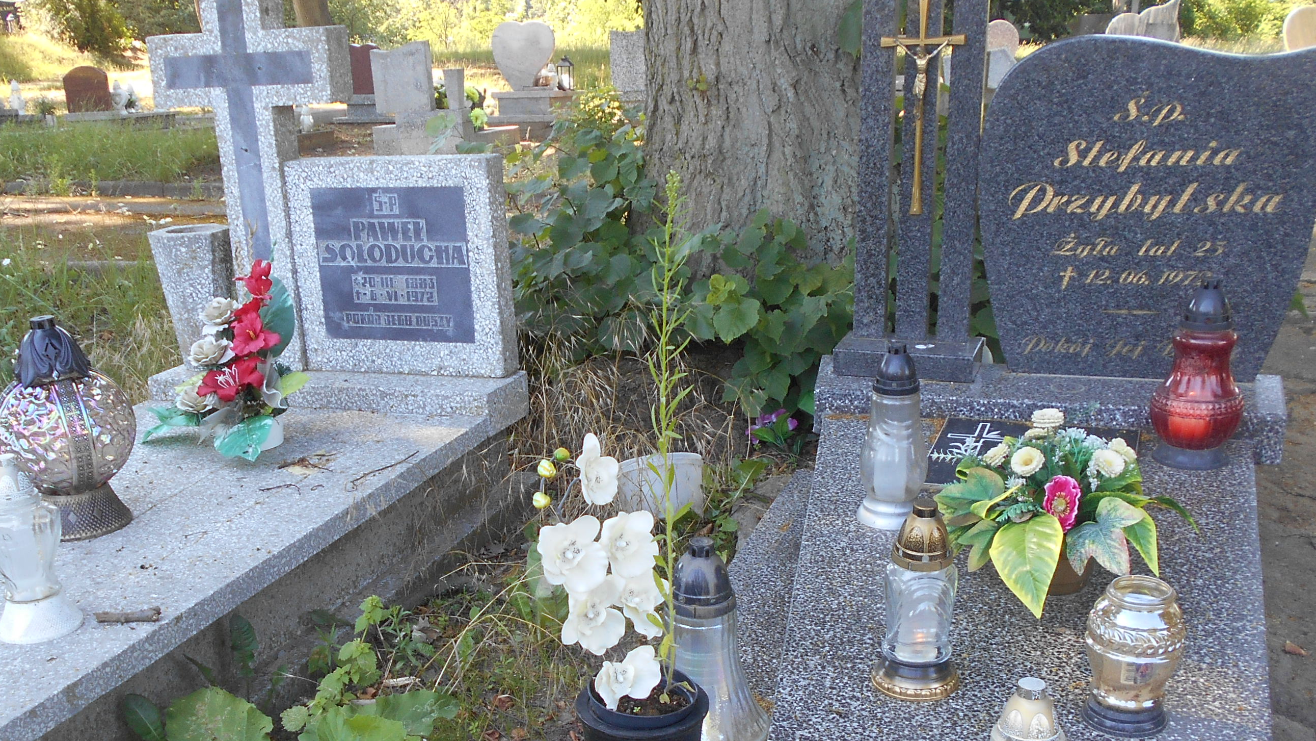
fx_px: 1396
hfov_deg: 50.4
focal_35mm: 40
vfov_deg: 29.2
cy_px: 558
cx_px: 582
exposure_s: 1/60
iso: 80
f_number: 3.2
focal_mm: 4.6
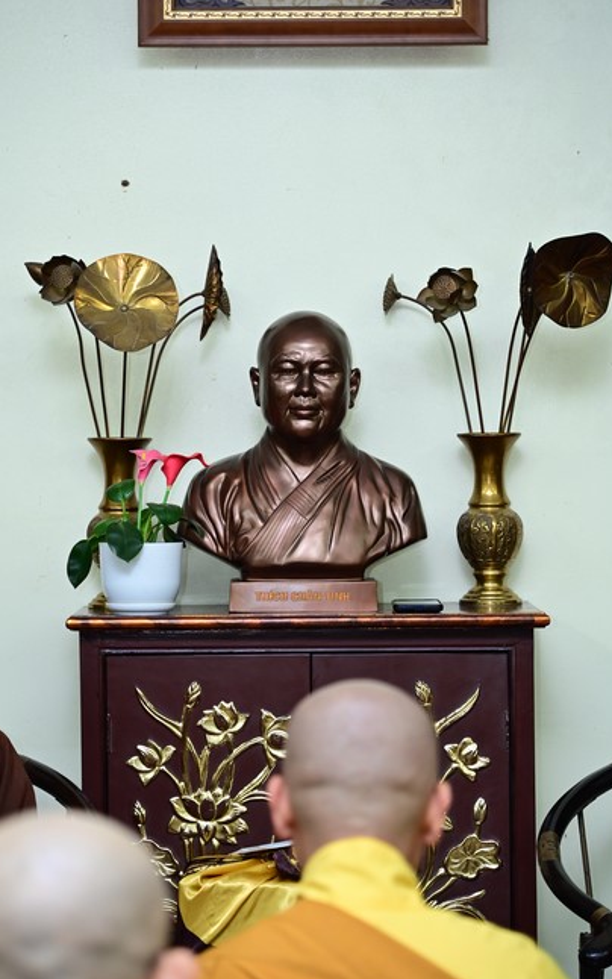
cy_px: 491
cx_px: 303
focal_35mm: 123
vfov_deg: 17.0
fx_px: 3281
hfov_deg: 10.7
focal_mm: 120
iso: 2000
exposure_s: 1/125
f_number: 4
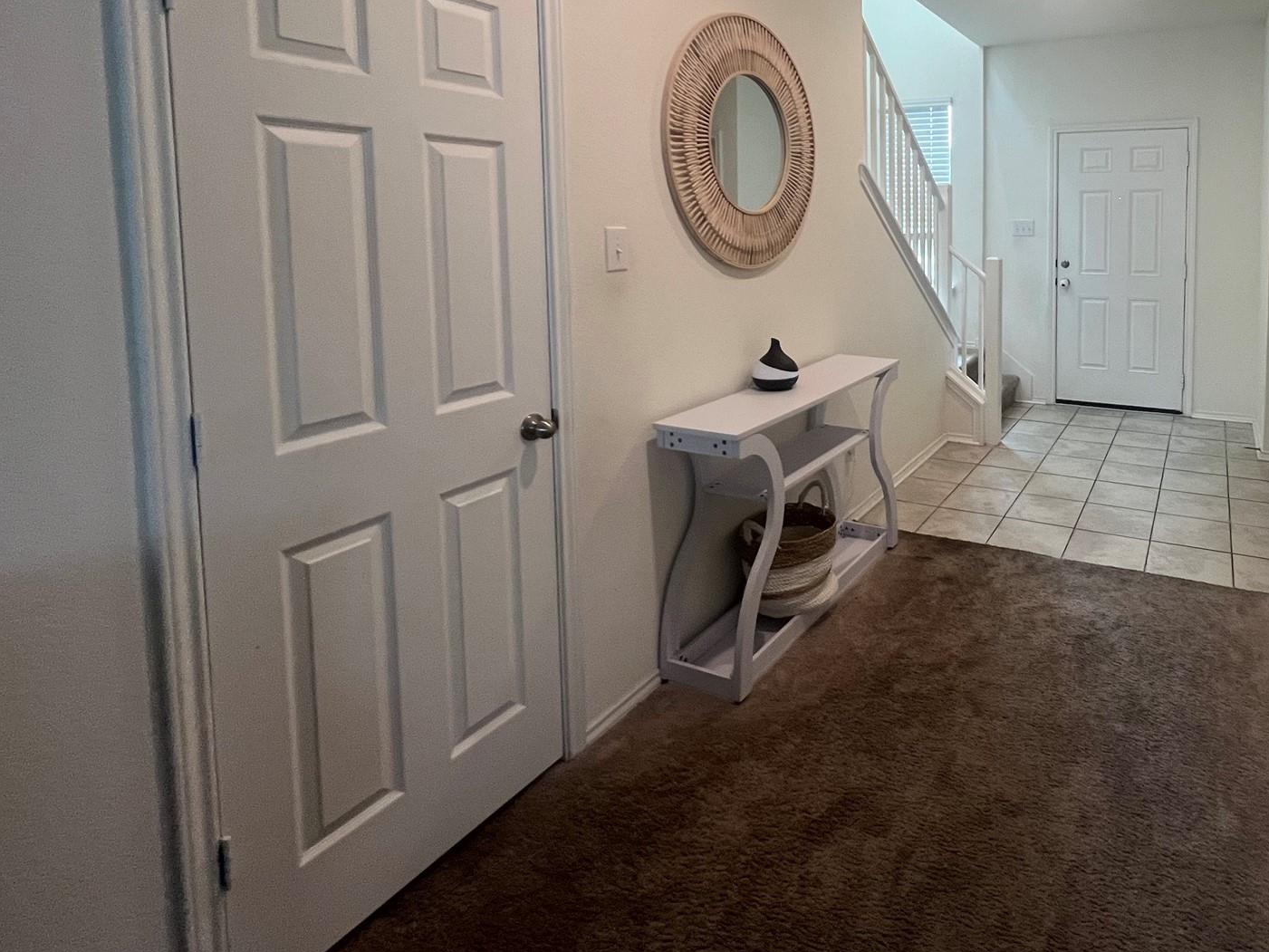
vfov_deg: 65.3
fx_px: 697
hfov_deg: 79.8
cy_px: 260
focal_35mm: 19
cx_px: 912
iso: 250
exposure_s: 1/120
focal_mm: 1.57
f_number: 1.8
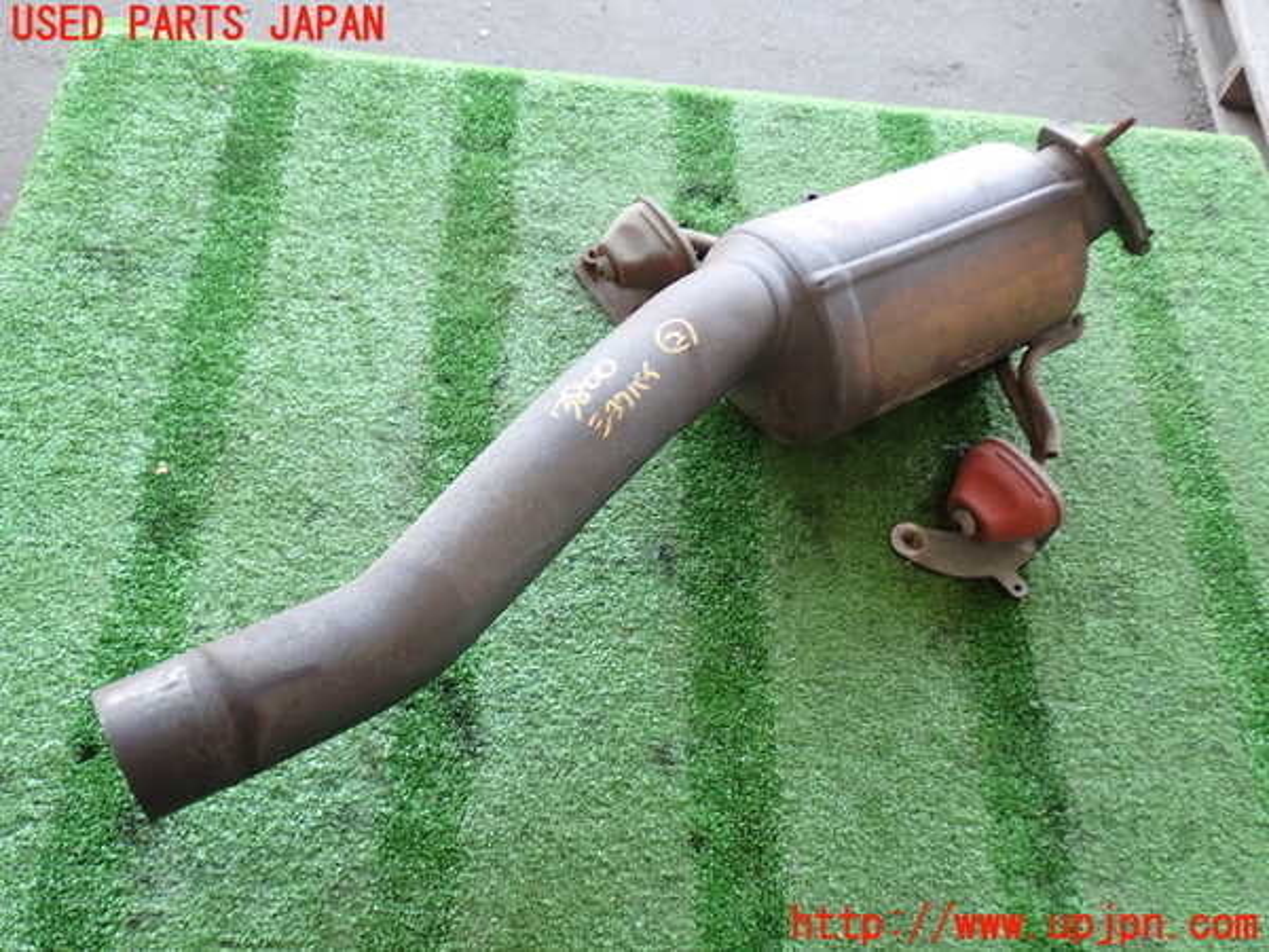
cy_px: 476
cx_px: 634
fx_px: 1173
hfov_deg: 56.8
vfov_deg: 44.2
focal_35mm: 32
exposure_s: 1/50
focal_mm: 5.79
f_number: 2.4
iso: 200
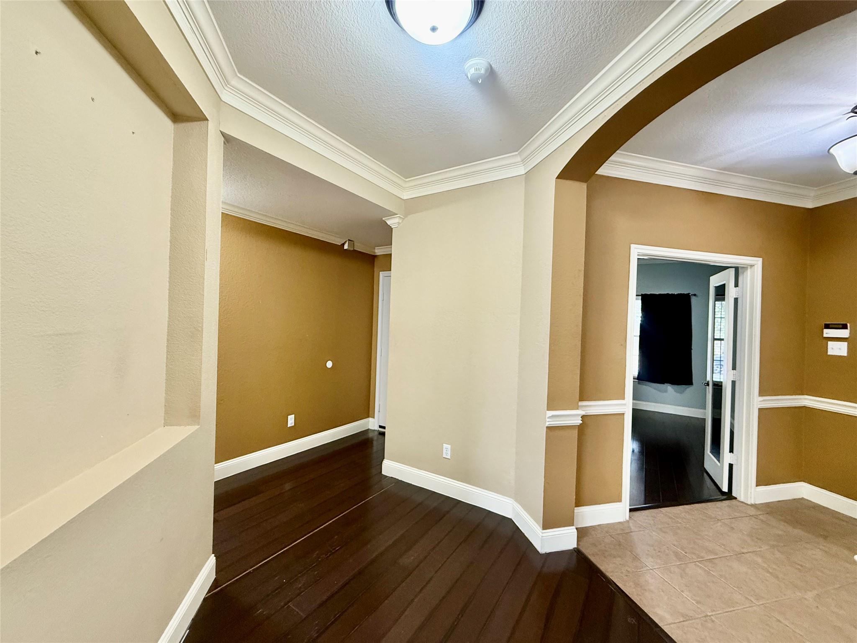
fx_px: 347
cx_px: 428
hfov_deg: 102.1
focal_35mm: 14
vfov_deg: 85.7
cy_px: 322
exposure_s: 1/60
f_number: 2.2
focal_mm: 2.22
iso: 400
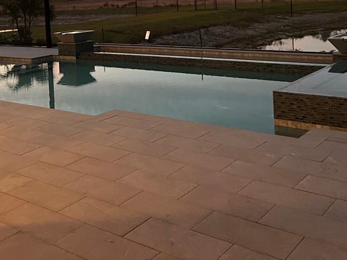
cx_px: 129
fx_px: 481
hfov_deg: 39.4
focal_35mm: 48
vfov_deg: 28.9
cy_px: 21
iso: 250
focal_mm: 5.7
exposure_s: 1/60
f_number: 1.5
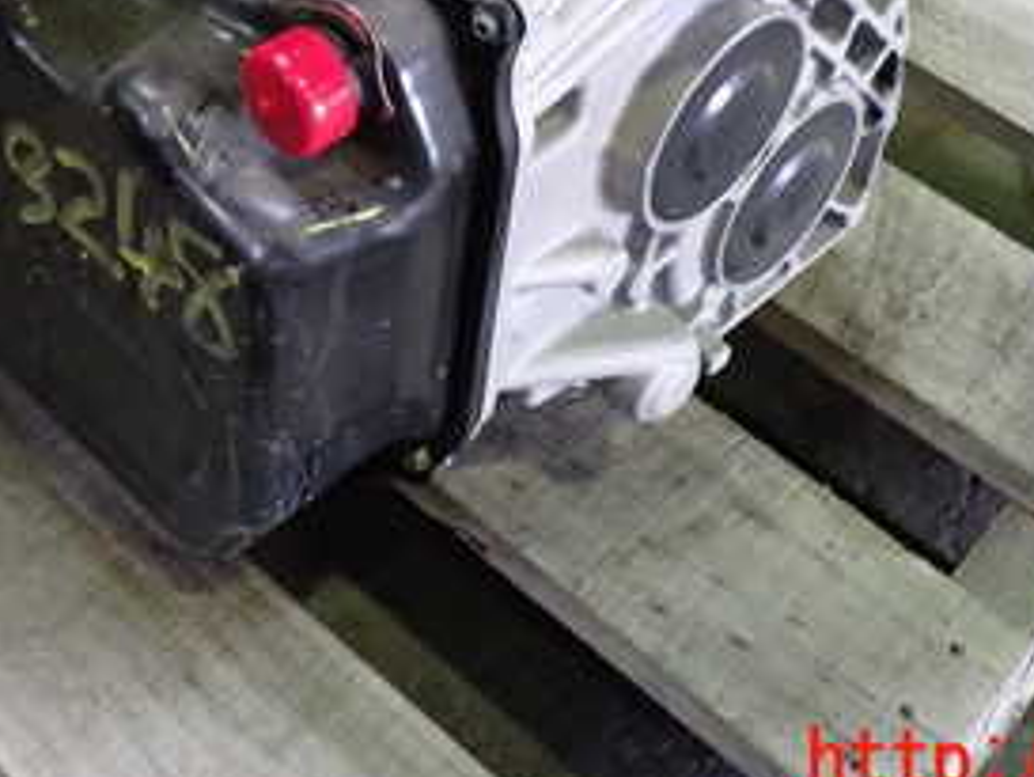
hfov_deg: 29.4
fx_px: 1972
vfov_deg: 21.3
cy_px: -42
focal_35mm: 66
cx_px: 526
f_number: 2.3
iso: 640
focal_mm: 5.4
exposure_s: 1/30
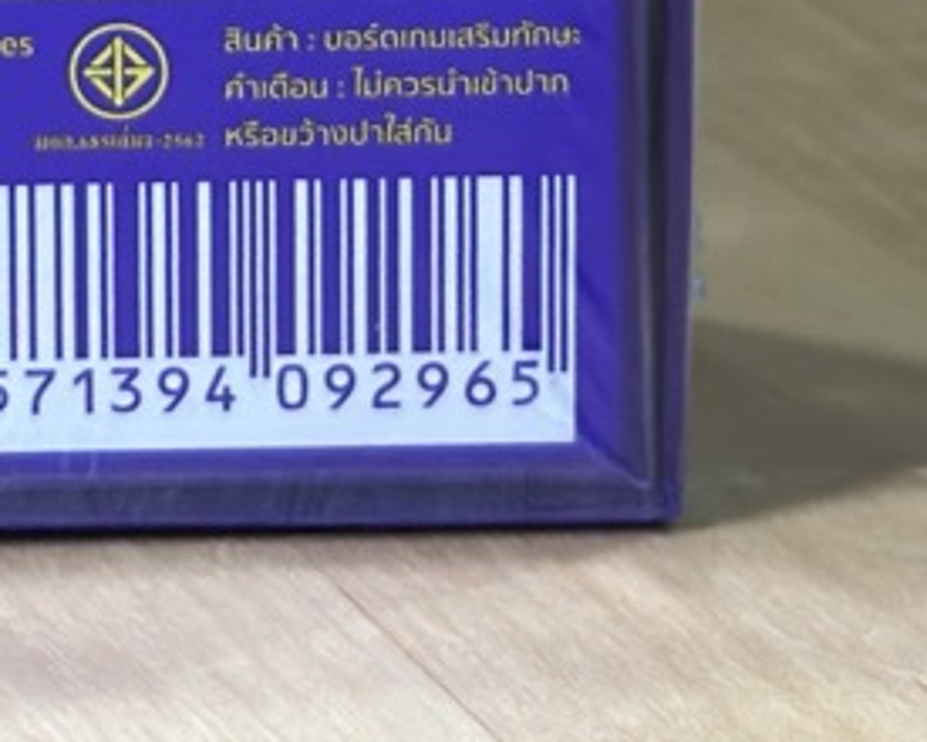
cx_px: -10
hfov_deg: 8.8
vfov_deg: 6.9
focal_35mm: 218
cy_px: -664
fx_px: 5981
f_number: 1.78
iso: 200
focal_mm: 6.86
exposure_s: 1/50
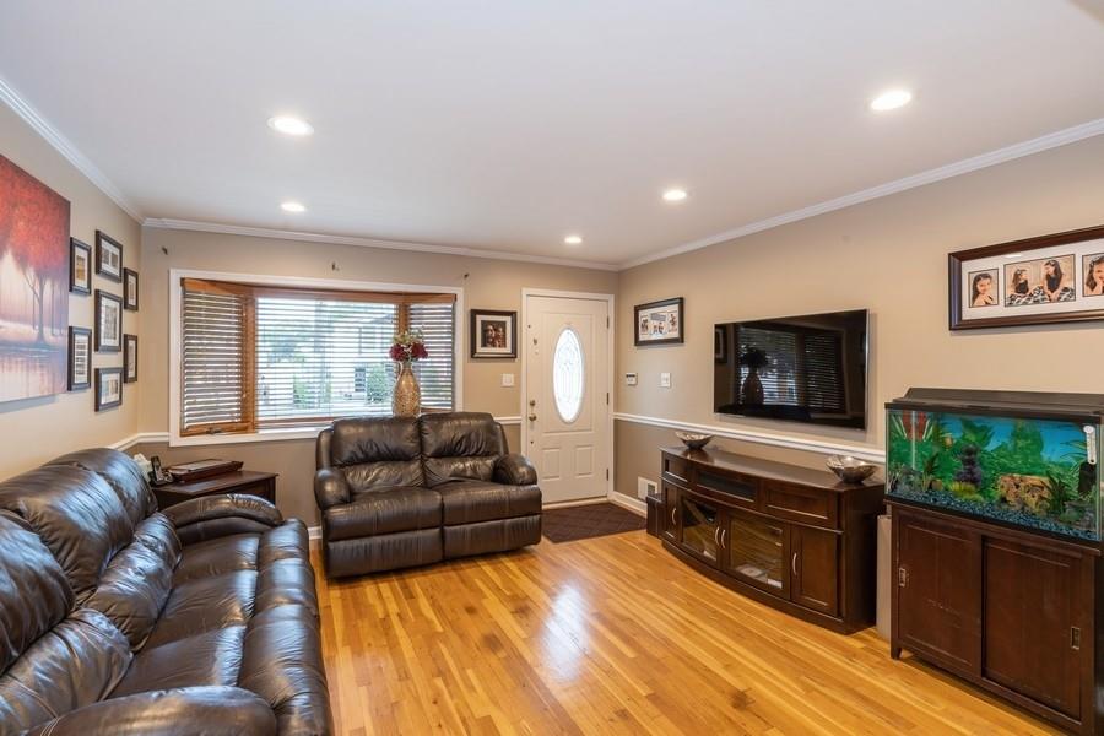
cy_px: 368
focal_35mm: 17
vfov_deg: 70.4
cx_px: 552
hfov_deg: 93.3
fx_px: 521
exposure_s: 1.3
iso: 100
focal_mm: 17
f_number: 11
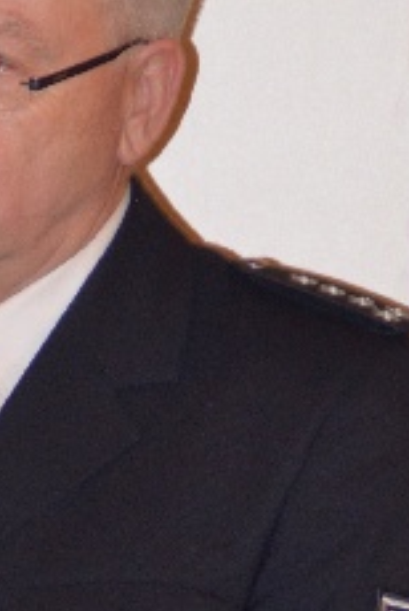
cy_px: 614
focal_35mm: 446
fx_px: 7570
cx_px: -8
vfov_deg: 4.6
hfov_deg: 3.1
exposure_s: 1/60
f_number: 5.6
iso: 800
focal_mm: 95
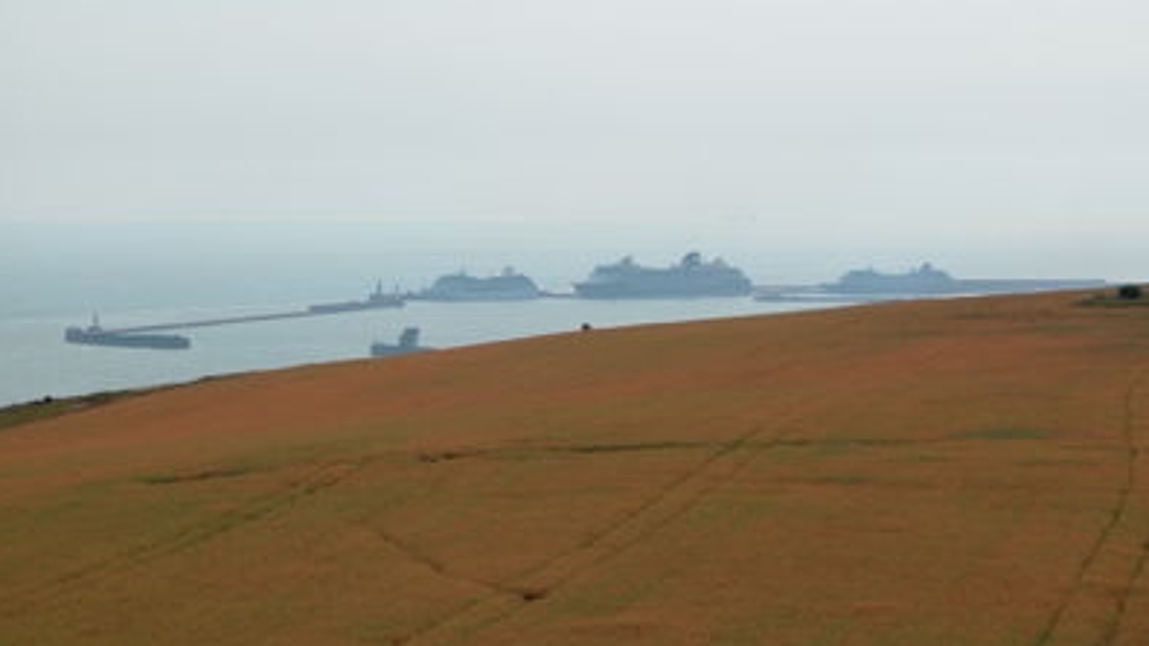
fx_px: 3899
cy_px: 294
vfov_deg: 9.5
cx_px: 570
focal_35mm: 128
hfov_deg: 16.8
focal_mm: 29.5
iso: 100
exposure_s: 1/729
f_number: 6.7
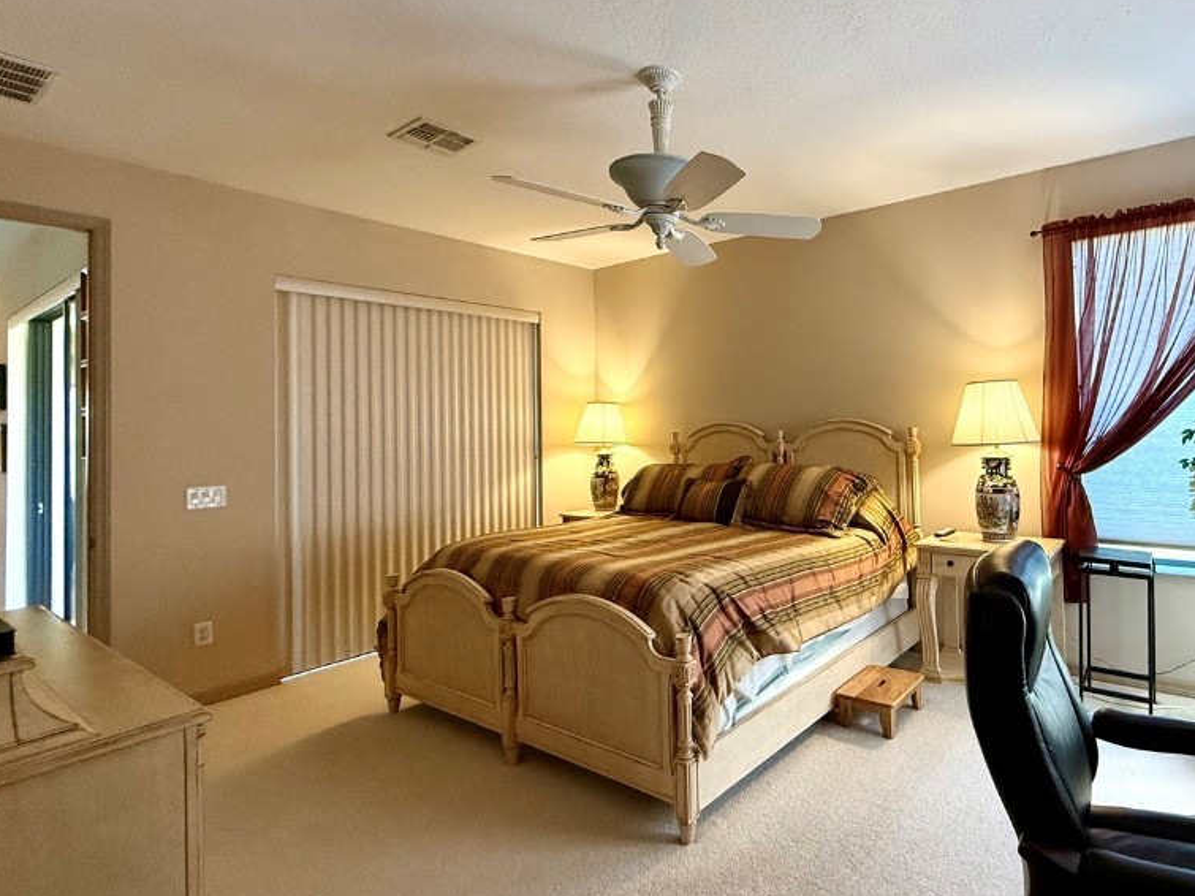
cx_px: 777
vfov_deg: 68.5
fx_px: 656
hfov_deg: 82.3
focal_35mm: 19
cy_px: 408
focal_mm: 2.22
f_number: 2.2
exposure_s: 1/120
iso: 250
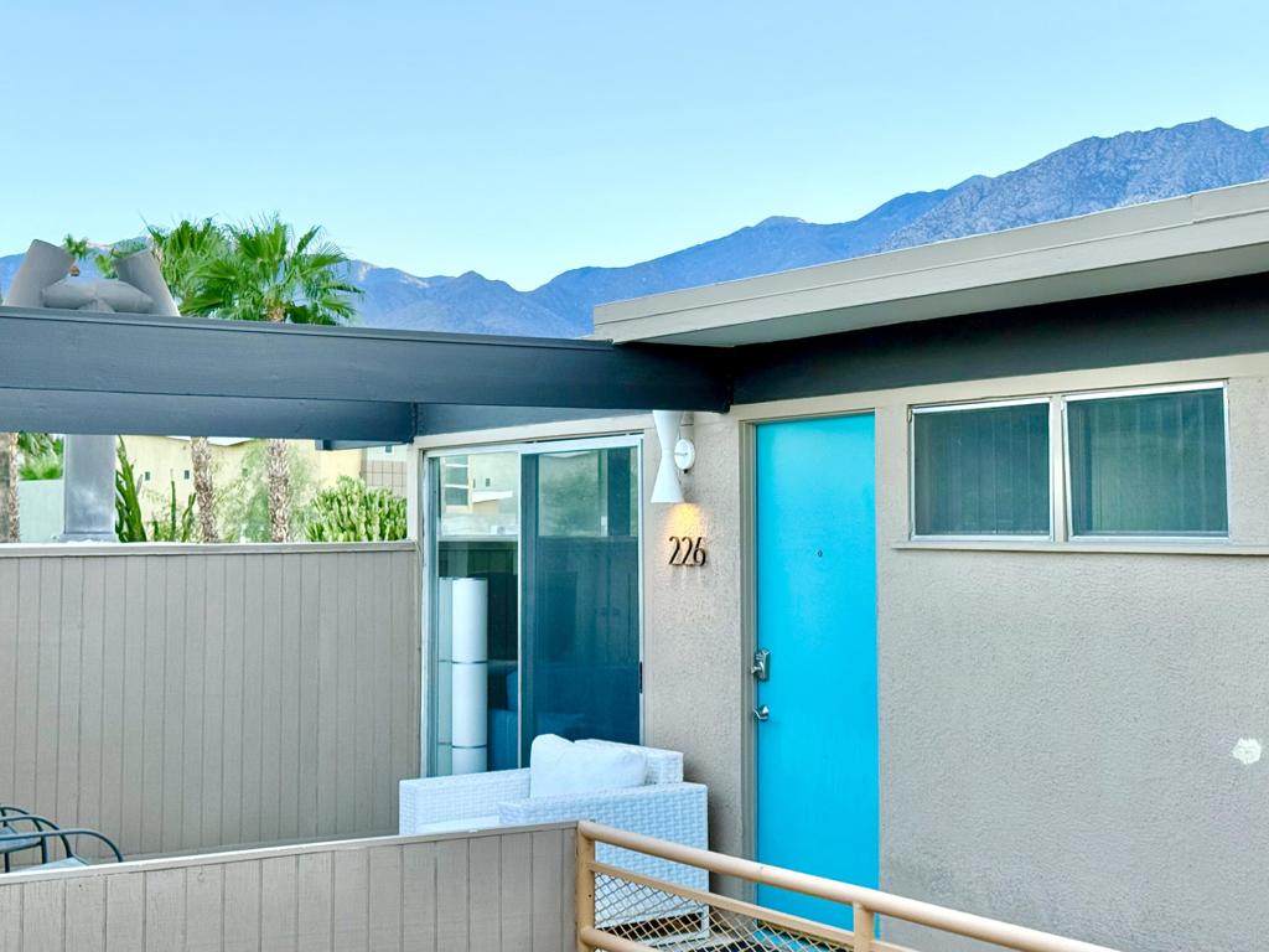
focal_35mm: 48
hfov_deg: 39.7
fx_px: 1760
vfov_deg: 30.3
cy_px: 476
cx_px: 634
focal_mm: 6.76
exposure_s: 1/601
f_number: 1.78
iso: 64
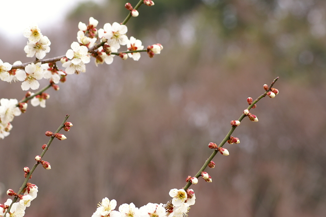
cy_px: 136
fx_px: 1257
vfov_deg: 9.8
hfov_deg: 14.8
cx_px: 133
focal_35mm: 139
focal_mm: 70
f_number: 5.6
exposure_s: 1/160
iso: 125
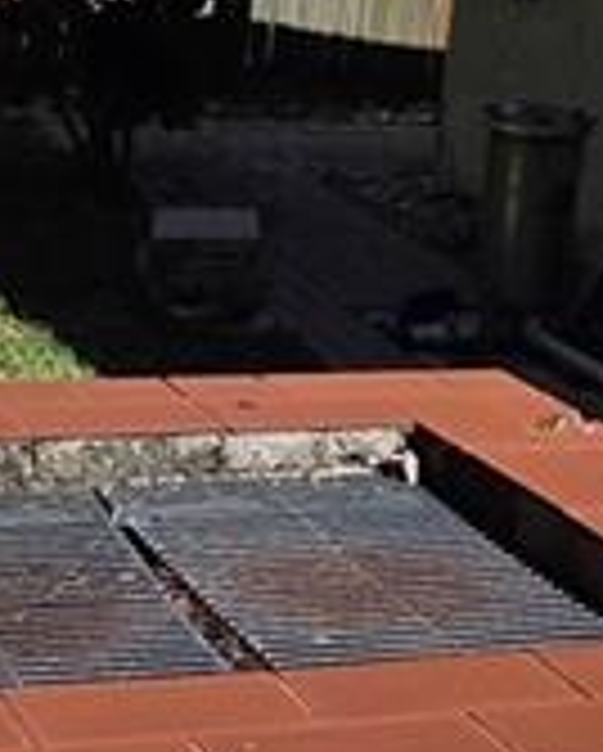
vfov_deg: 20.9
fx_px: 2026
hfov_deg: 16.9
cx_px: 176
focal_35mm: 91
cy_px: 491
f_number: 2.2
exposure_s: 1/2897
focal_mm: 2.2
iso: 50
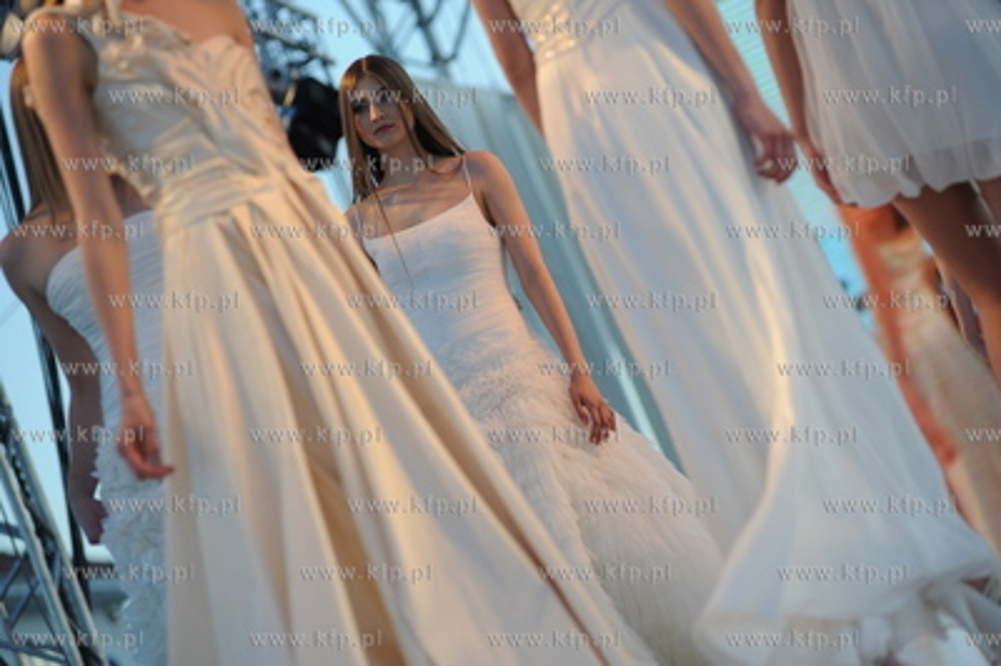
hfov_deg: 14.2
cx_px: 500
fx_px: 4028
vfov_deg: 9.4
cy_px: 333
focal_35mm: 145
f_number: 4
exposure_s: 1/1000
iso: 400
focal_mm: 145
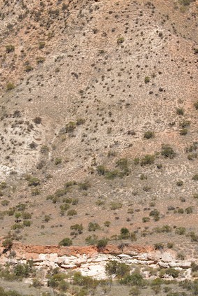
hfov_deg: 8.1
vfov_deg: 12.1
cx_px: 94
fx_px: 1402
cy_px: 102
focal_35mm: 170
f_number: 14
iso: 1000
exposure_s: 1/800
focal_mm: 80
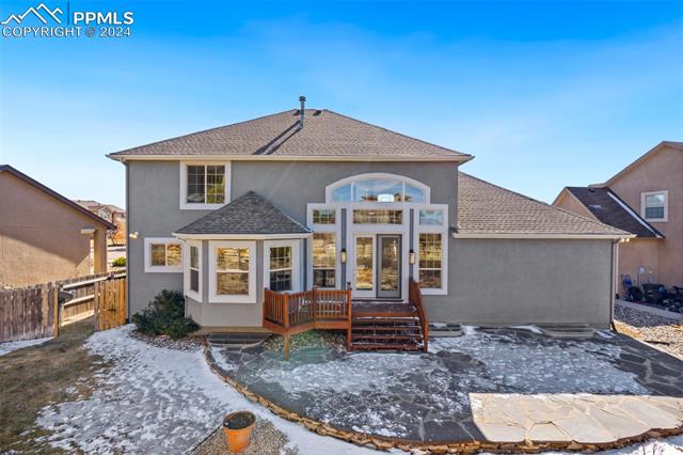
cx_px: 342
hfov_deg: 96.8
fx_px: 303
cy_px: 228
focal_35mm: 16
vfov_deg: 73.7
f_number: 11
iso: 400
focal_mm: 16
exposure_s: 1/250
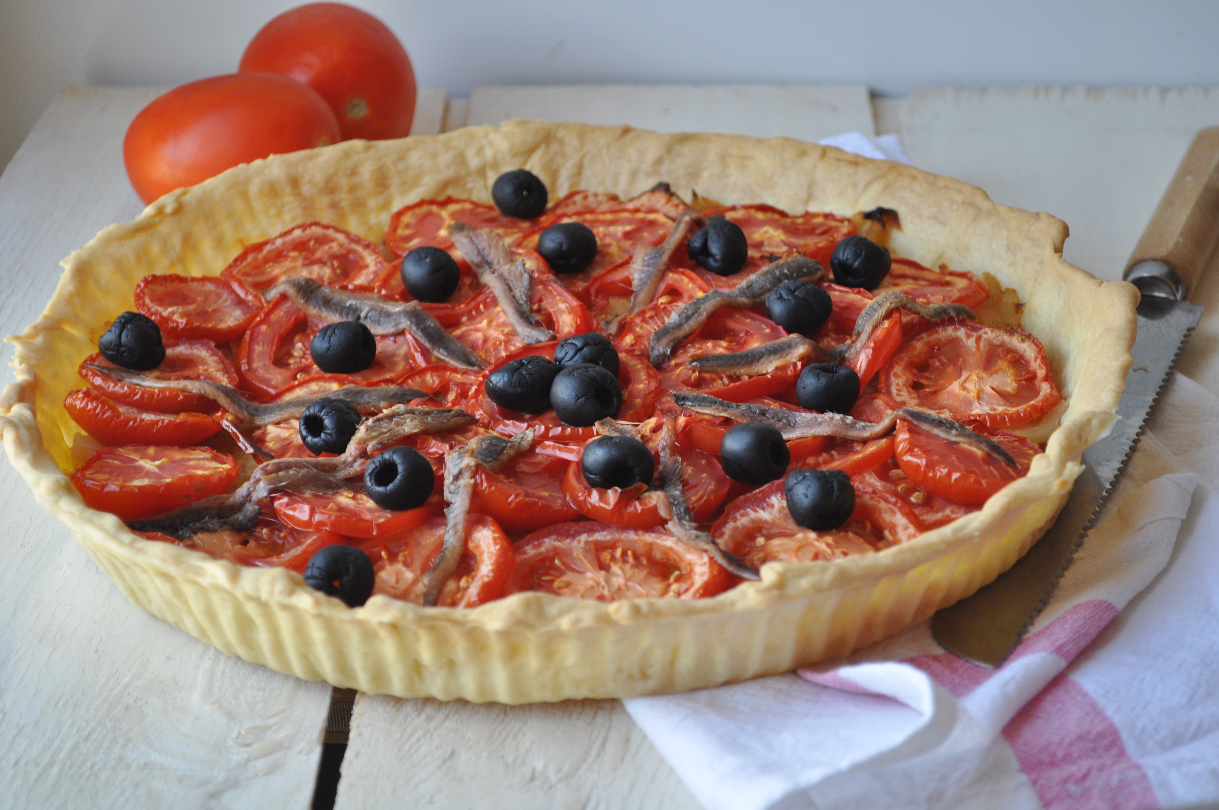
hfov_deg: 24.6
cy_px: 405
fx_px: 2790
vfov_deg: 16.5
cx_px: 610
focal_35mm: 82
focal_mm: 55
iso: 400
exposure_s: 1/60
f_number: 6.3
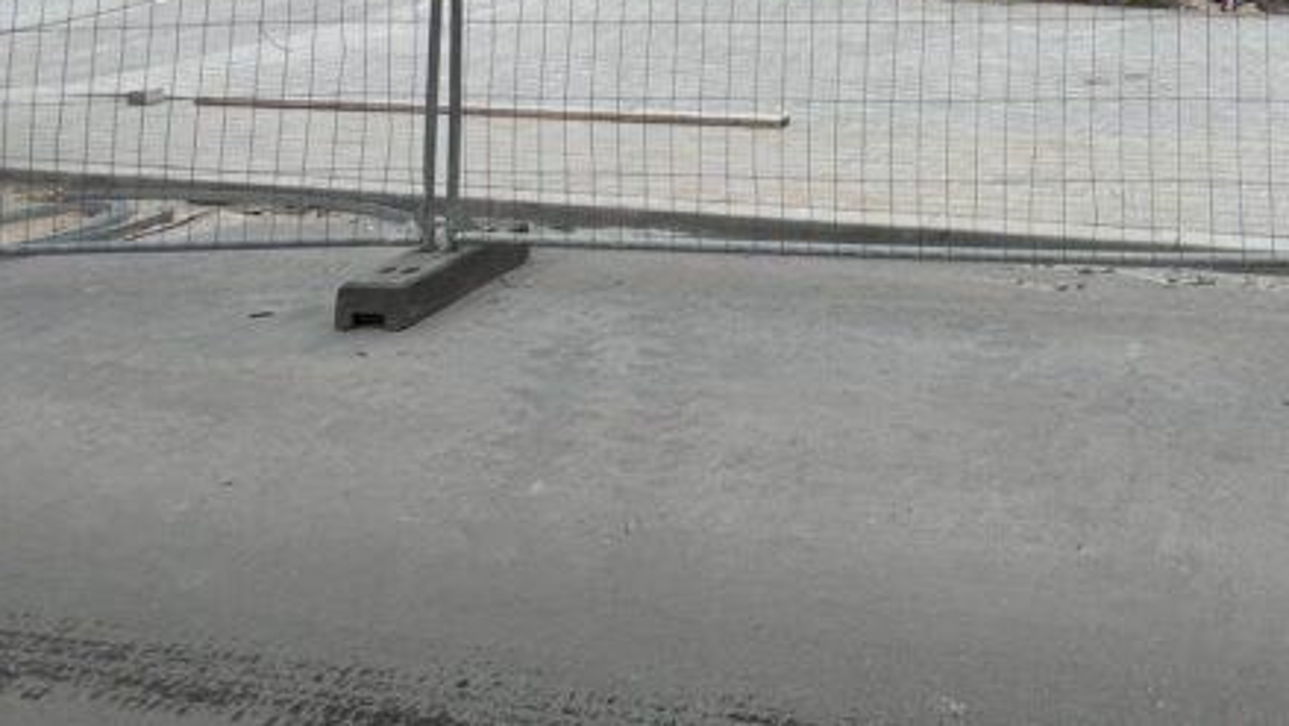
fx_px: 1128
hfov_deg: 51.4
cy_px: -323
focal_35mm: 33
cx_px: 1195
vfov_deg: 26.9
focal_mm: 1.57
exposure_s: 1/1309
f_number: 1.8
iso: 32
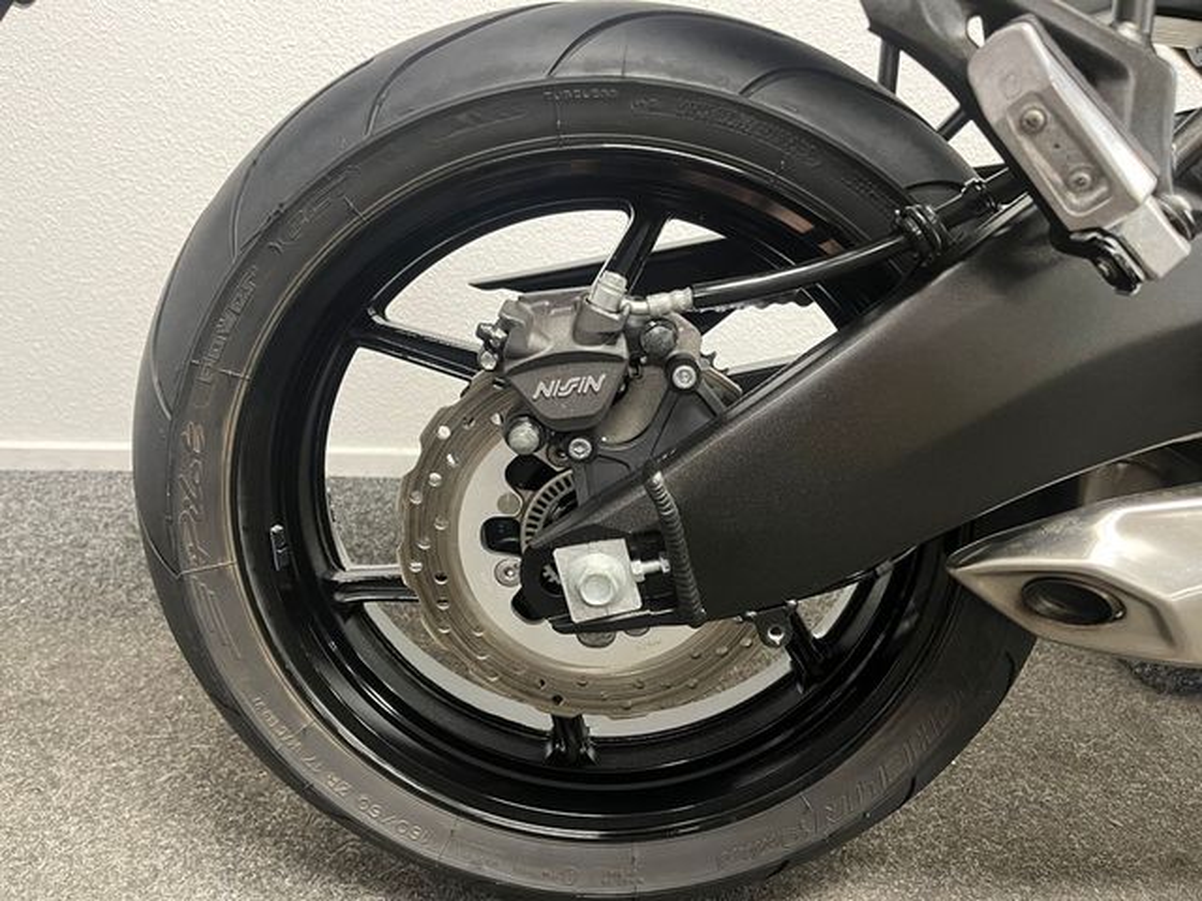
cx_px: 601
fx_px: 903
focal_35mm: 26
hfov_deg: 67.3
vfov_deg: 53.1
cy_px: 450
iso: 500
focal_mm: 5.1
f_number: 1.6
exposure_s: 1/33
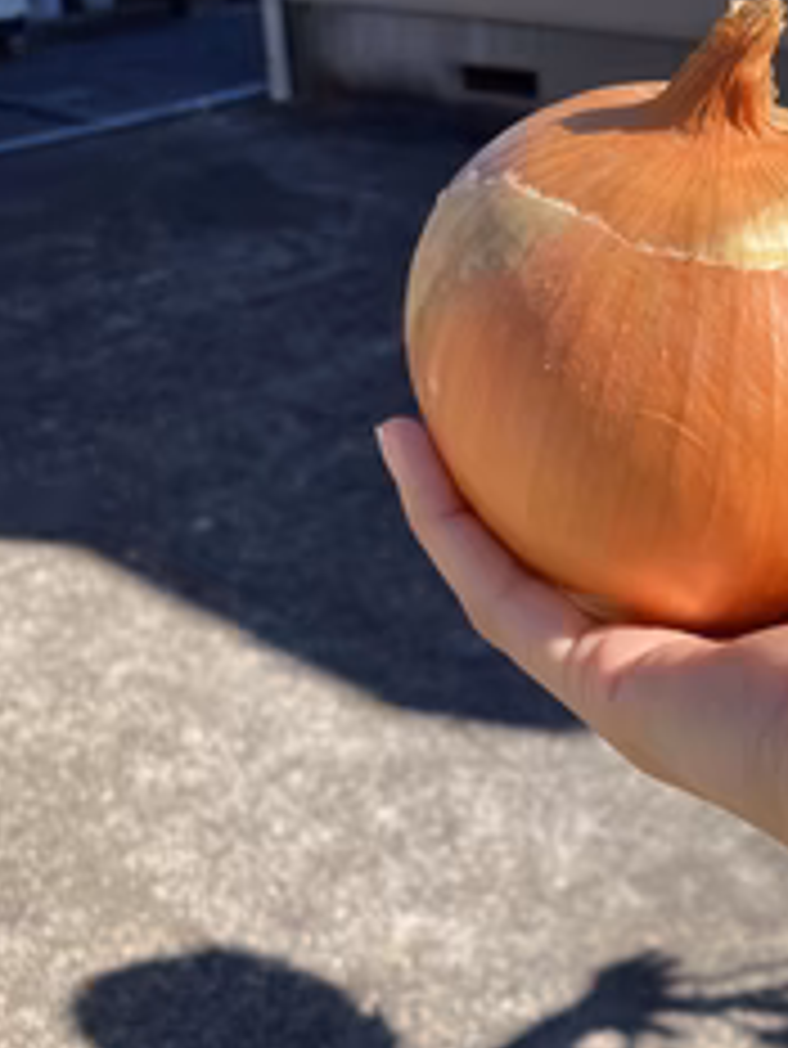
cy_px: 594
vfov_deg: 39.6
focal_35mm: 48
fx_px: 1456
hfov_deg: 29.6
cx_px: 626
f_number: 1.8
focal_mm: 3.99
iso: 20
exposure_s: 1/1091
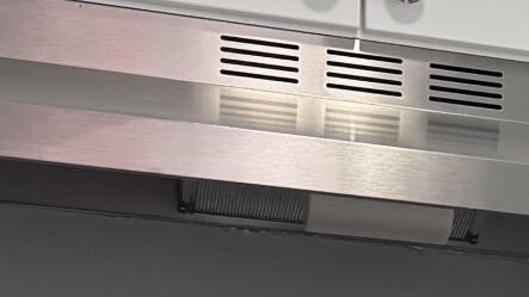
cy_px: 817
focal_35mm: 177
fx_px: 2482
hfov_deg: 10.2
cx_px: 1371
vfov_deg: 6.4
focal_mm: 6.76
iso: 64
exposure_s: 1/121
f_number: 1.78
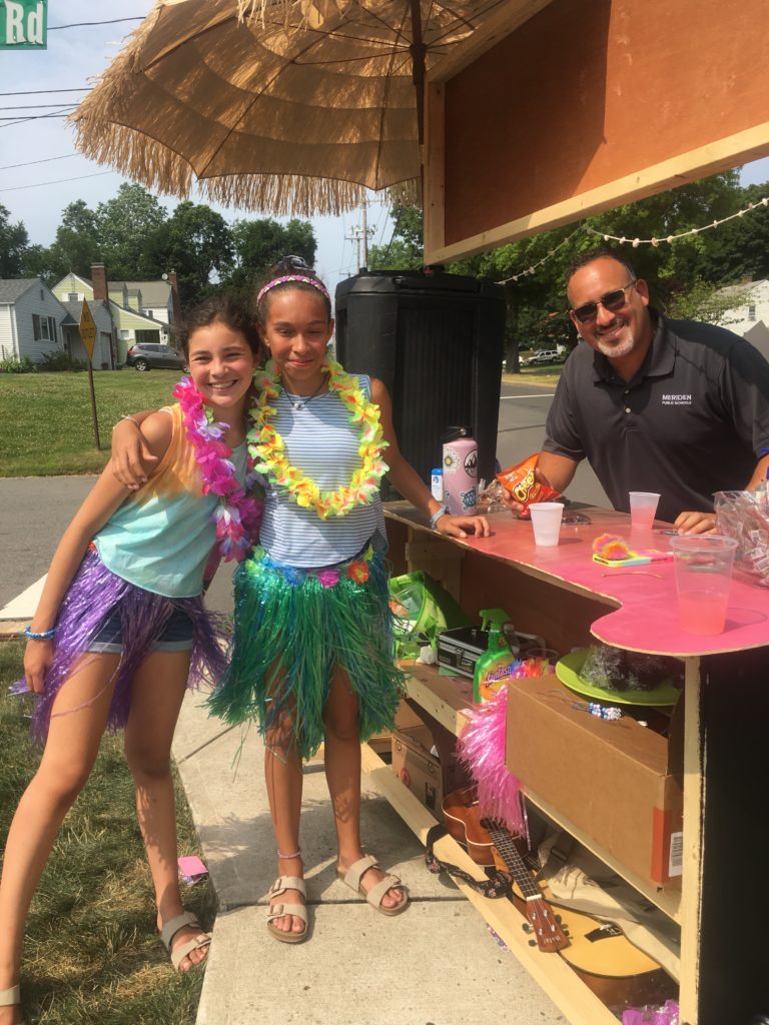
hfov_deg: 48.2
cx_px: 384
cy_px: 512
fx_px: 859
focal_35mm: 29
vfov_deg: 61.7
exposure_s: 1/1261
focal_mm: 4.15
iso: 25
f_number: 2.2
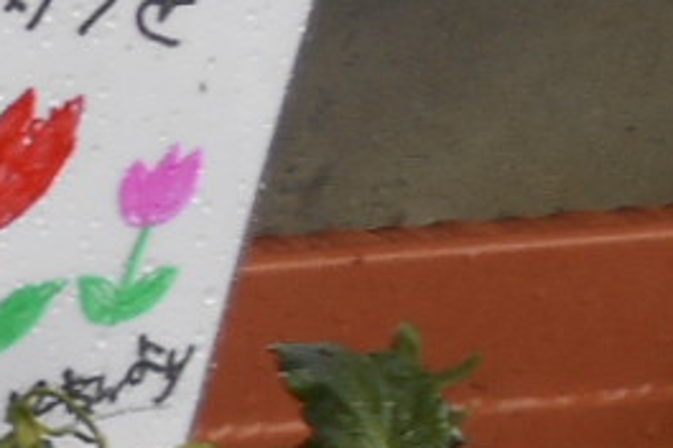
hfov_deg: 10.9
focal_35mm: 164
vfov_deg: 8.3
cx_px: -844
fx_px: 3066
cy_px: 563
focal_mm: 4.6
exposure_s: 1/30
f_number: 3.2
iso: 80
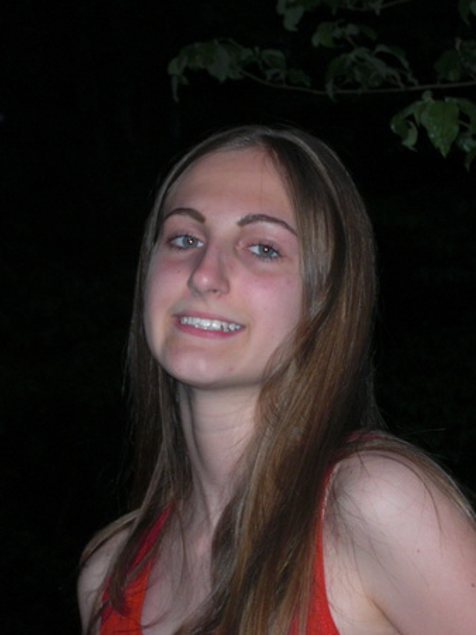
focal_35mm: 115
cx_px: 249
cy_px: 311
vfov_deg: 17.1
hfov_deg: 12.9
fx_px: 2109
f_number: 5.3
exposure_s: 1/60
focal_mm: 18.9
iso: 200
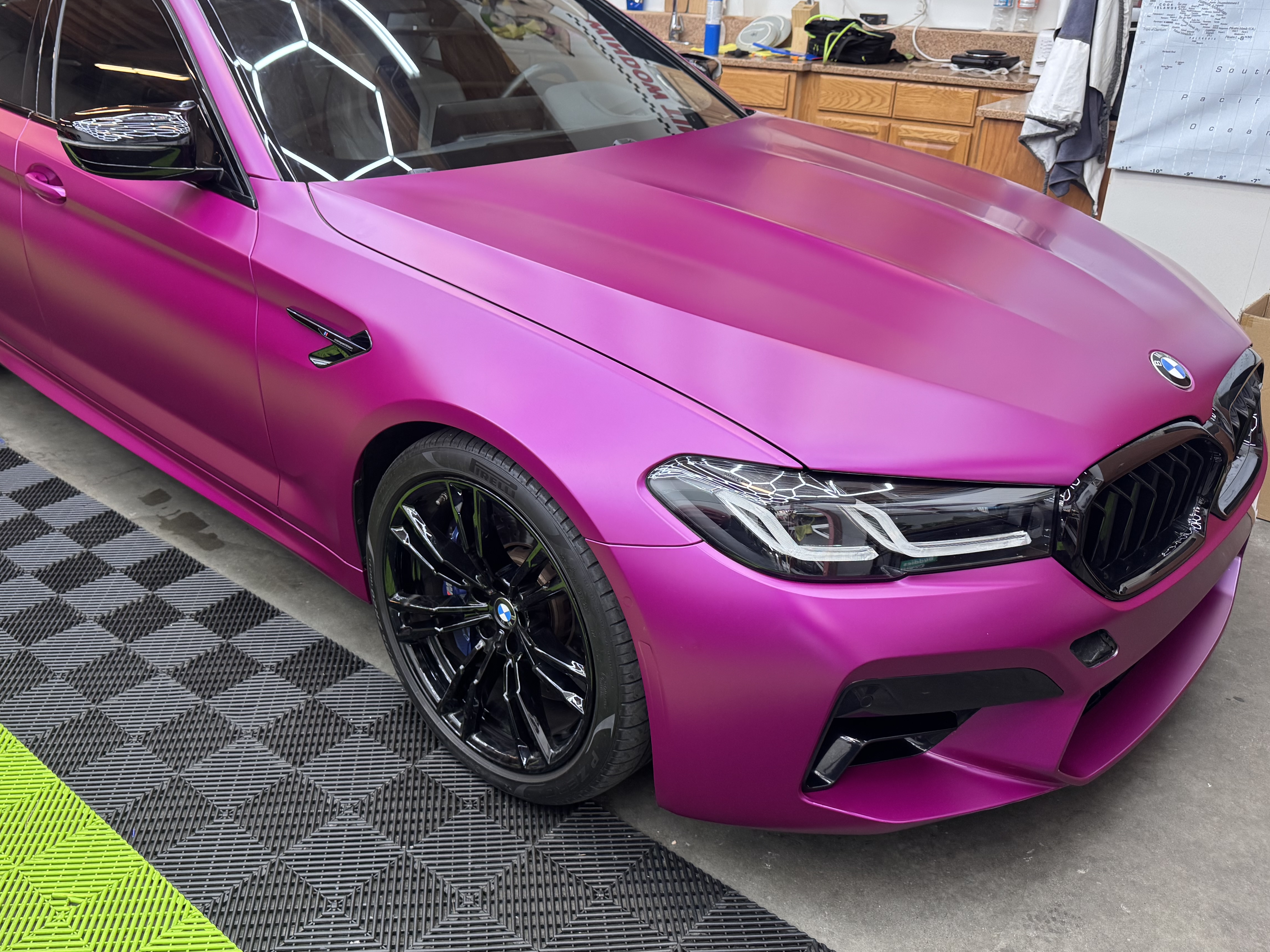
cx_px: 549
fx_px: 1101
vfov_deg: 46.8
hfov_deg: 59.7
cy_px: 440
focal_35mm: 30
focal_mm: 6.76
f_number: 1.78
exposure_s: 1/120
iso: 160
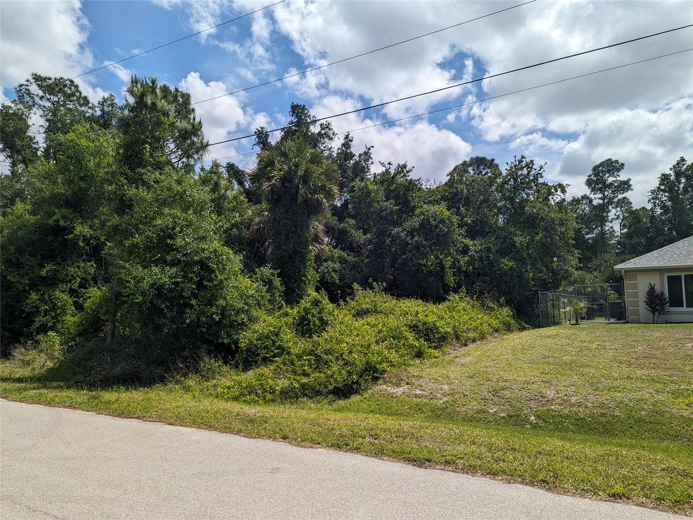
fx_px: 480
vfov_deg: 56.8
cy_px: 260
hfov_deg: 71.6
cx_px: 346
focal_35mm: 24
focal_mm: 6.81
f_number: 1.85
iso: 42
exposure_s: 1/3236
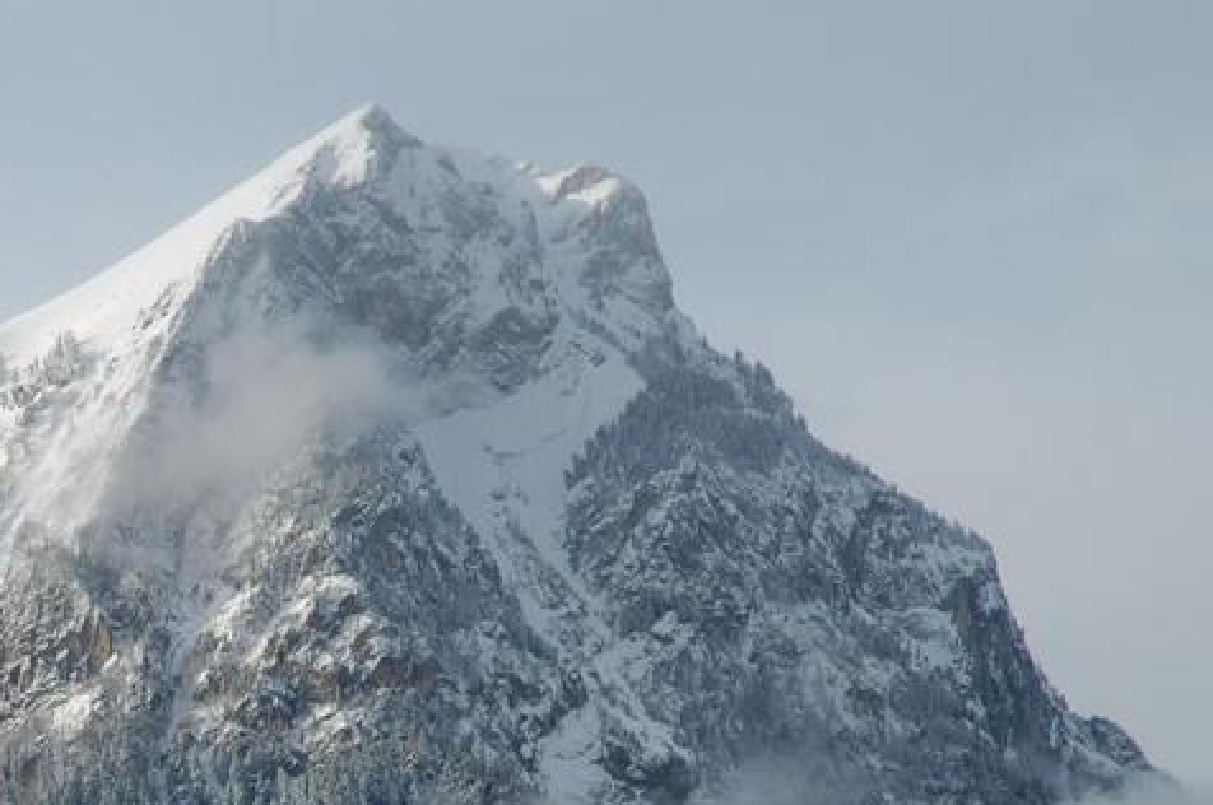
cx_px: -10
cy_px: 824
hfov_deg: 9.1
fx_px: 7605
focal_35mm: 226
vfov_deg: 6.0
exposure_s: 1/250
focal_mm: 70
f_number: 10
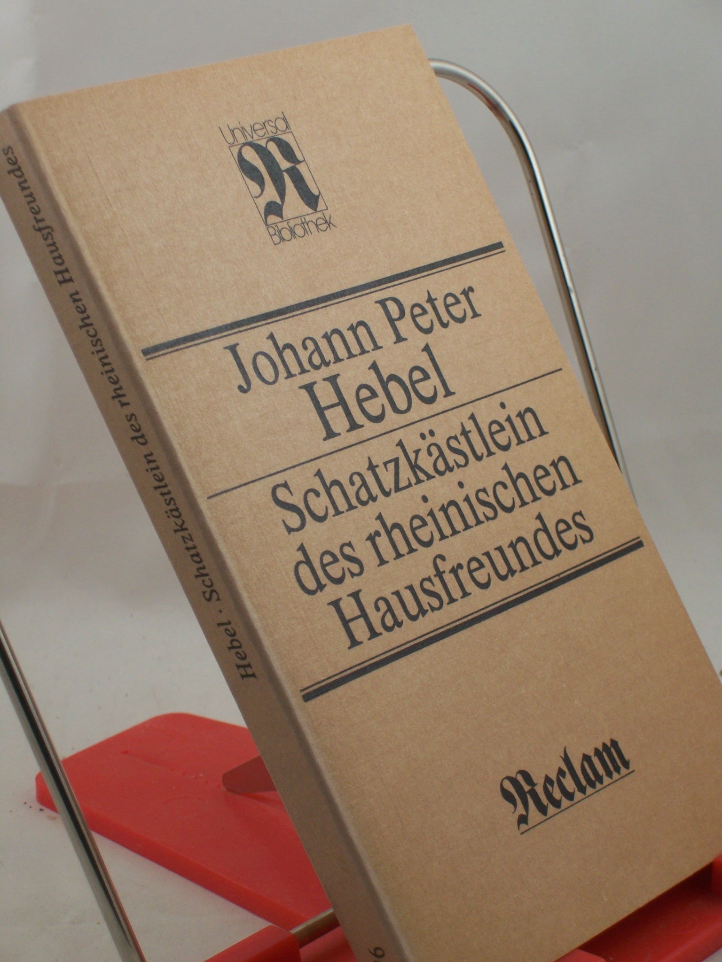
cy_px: 481
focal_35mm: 102
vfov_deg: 19.3
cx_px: 361
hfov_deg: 14.5
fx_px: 2837
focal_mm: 16.8
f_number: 4.6
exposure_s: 1/100
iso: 100
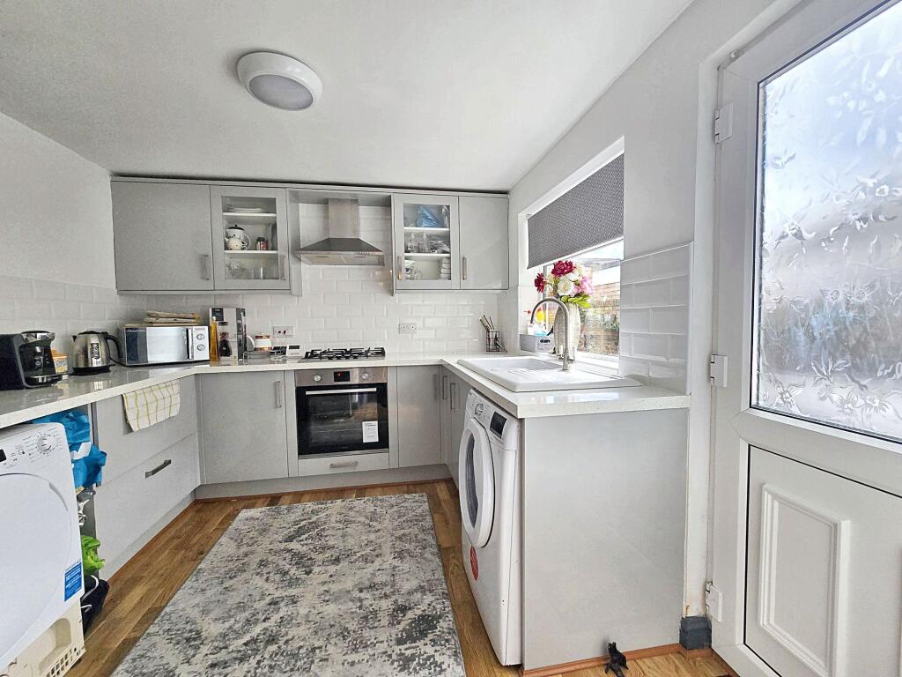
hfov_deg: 106.2
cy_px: 338
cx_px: 451
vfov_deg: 89.9
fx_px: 339
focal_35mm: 13
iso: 125
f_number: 2.2
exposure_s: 1/719
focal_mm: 2.2
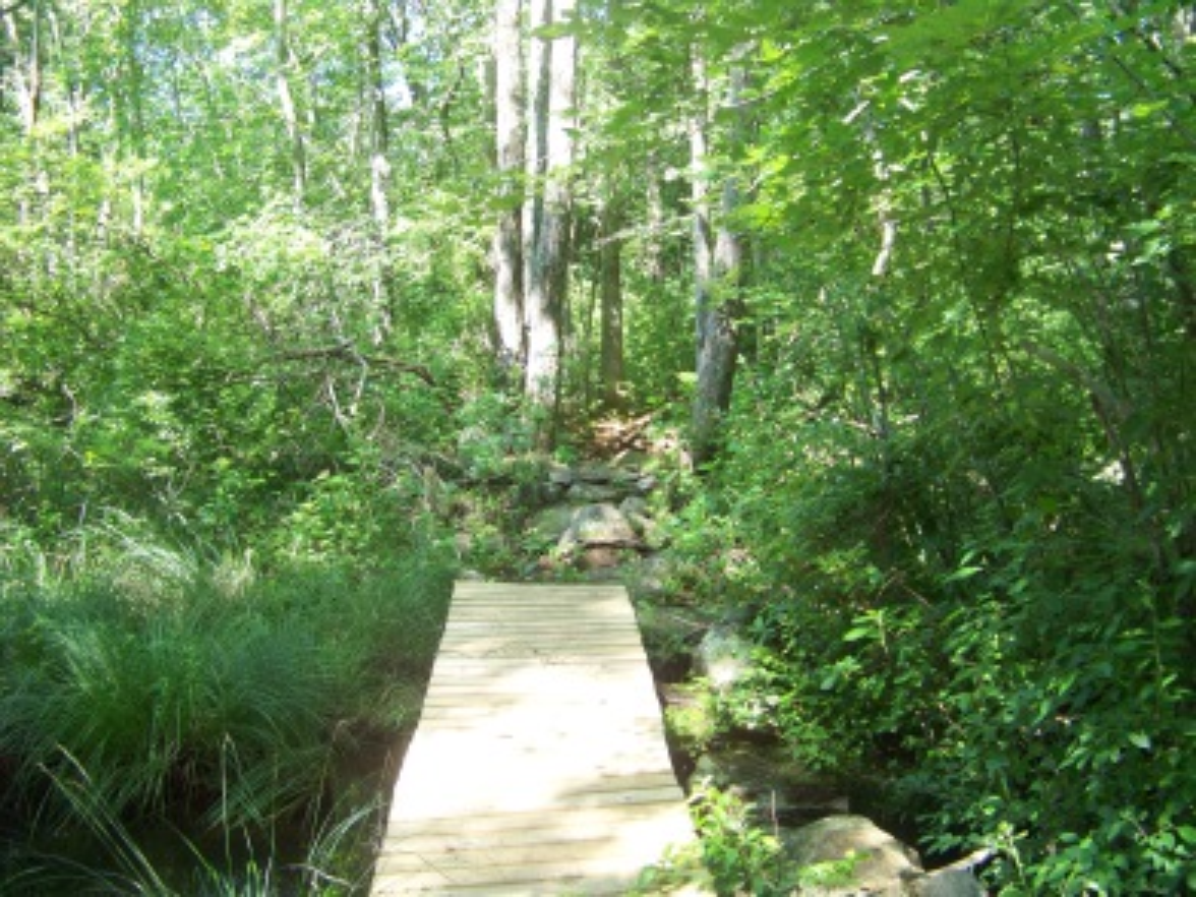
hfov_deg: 51.4
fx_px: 1244
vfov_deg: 39.7
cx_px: 598
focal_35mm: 36
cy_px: 448
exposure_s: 1/40
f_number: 2.8
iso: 65
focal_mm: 5.85
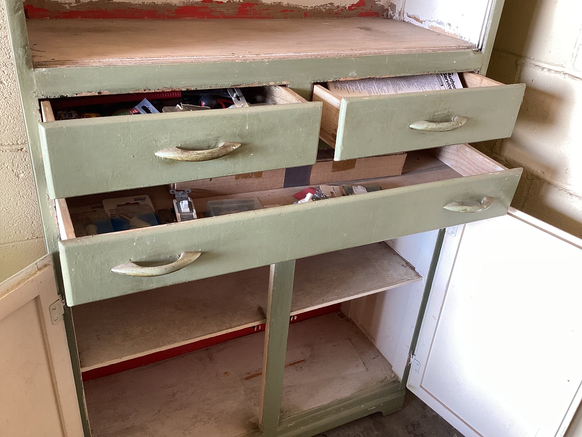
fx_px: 521
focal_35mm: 31
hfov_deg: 58.3
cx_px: 291
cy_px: 218
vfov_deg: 45.4
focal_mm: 3.3
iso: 64
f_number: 2.4
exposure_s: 1/60
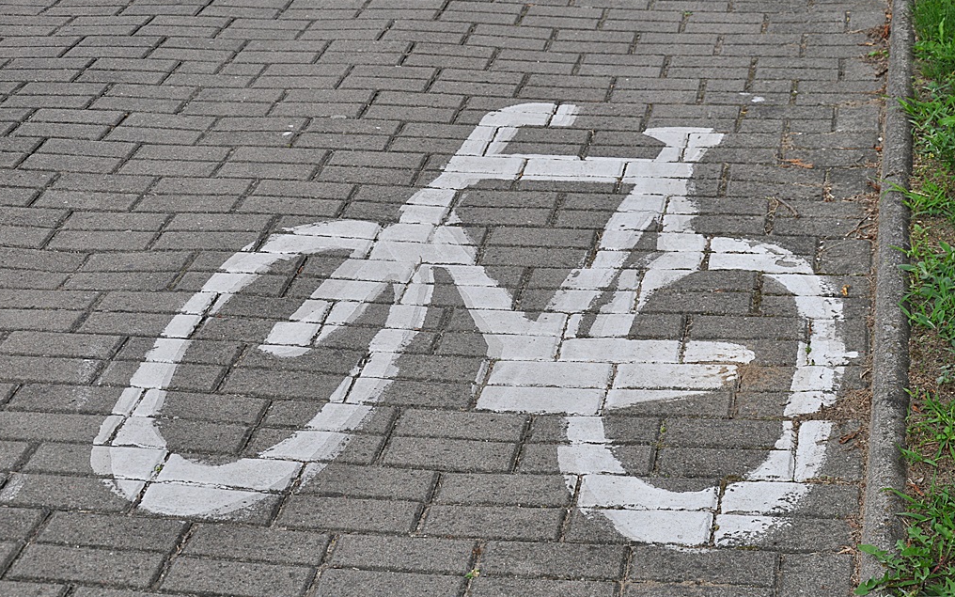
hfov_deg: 25.8
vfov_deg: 16.3
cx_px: 475
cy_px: 313
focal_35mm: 80
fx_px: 2082
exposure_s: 1/250
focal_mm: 52
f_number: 8
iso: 200
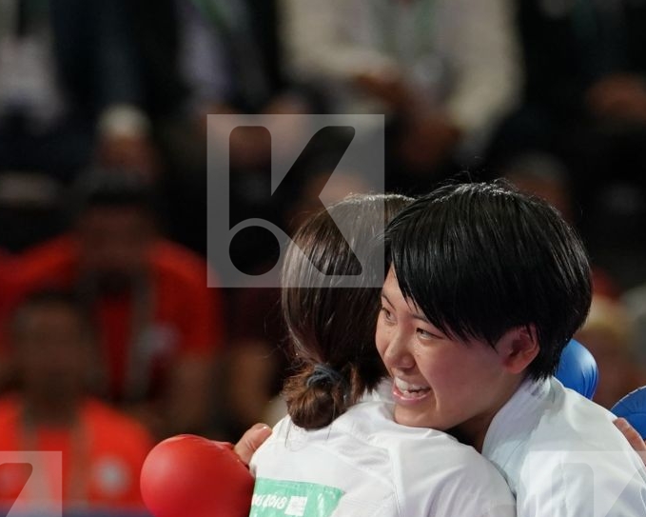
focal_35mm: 560
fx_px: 10705
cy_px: 538
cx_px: 296
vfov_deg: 2.8
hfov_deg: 3.5
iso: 1250
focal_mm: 150
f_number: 2.8
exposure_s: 1/1000
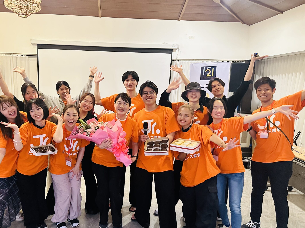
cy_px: 122
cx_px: 121
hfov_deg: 61.1
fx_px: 256
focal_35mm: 29
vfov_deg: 48.2
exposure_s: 1/60
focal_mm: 6.86
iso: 800
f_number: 1.78
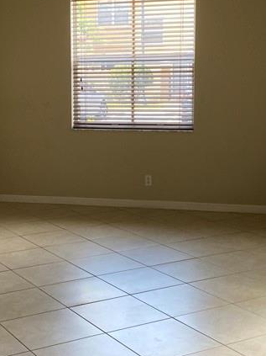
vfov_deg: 30.7
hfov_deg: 23.2
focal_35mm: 63
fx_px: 646
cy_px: 162
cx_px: 93
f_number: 1.8
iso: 100
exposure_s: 1/120
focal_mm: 4.25
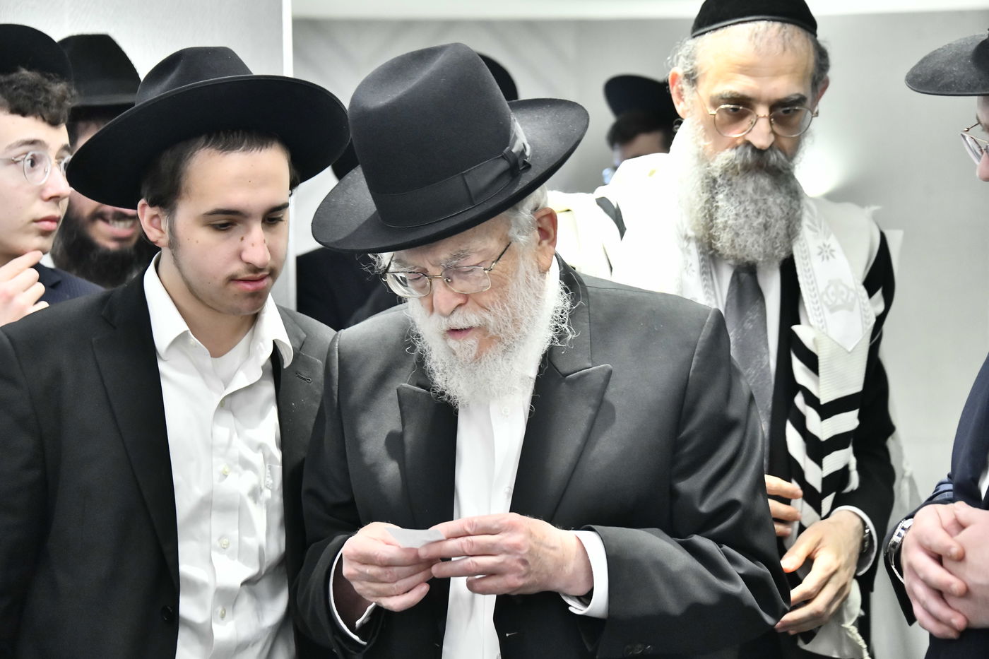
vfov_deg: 13.7
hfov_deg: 20.4
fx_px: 2747
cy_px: 330
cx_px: 494
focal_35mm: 100
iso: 5000
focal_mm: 100
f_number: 5.6
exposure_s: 1/125
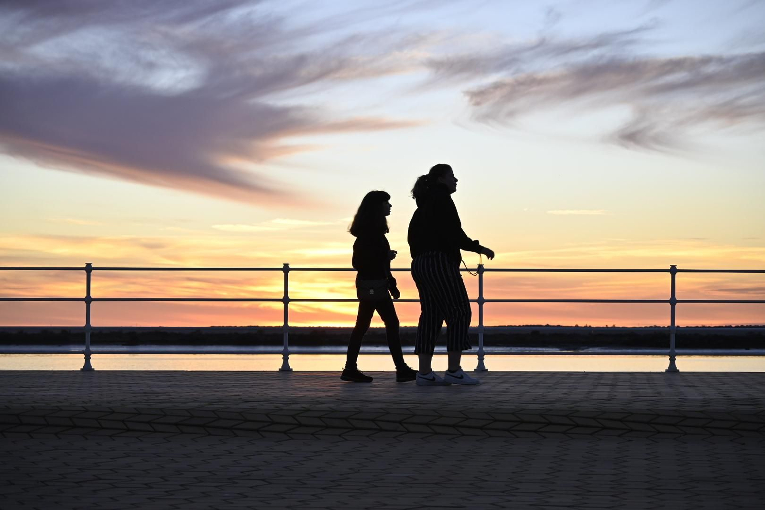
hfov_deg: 23.4
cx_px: 382
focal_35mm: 87
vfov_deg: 15.7
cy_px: 255
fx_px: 1849
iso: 200
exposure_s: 1/200
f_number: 5.6
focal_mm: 58
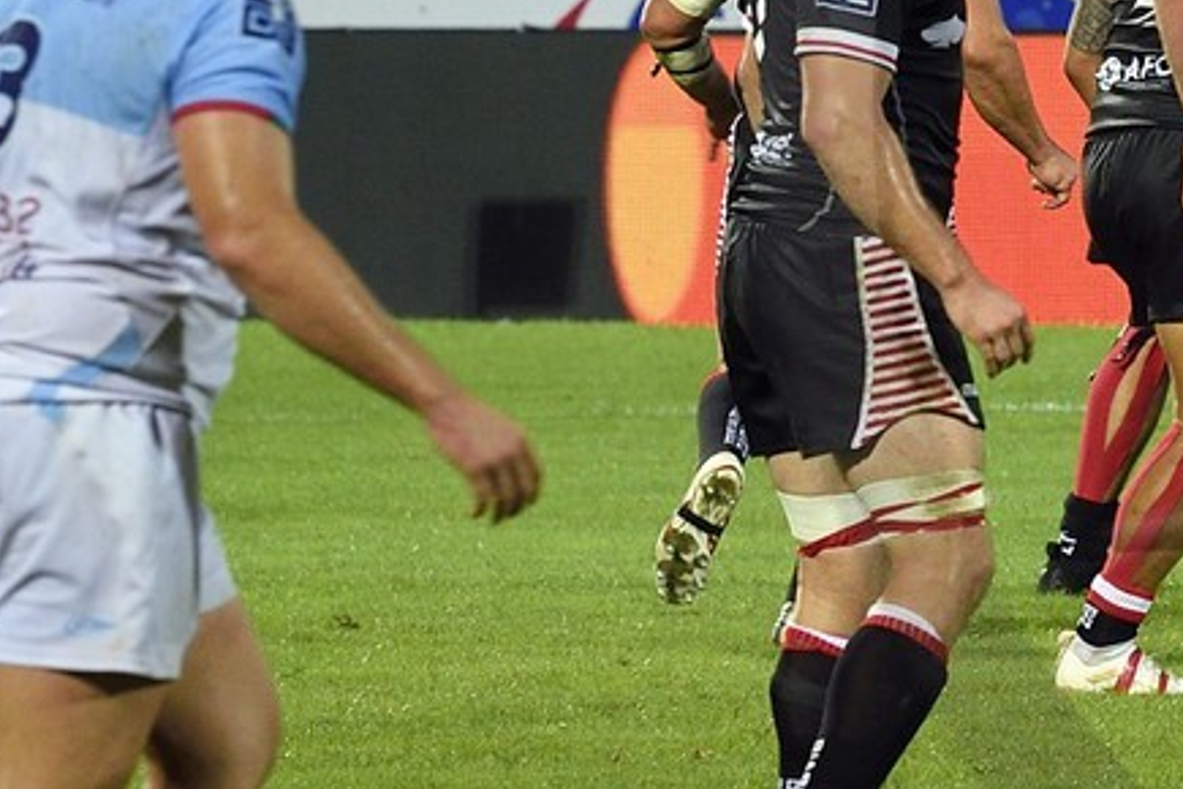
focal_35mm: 736
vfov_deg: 1.9
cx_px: 1874
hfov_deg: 2.8
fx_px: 24184
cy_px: 106
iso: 800
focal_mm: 200
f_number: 5.6
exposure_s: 1/200
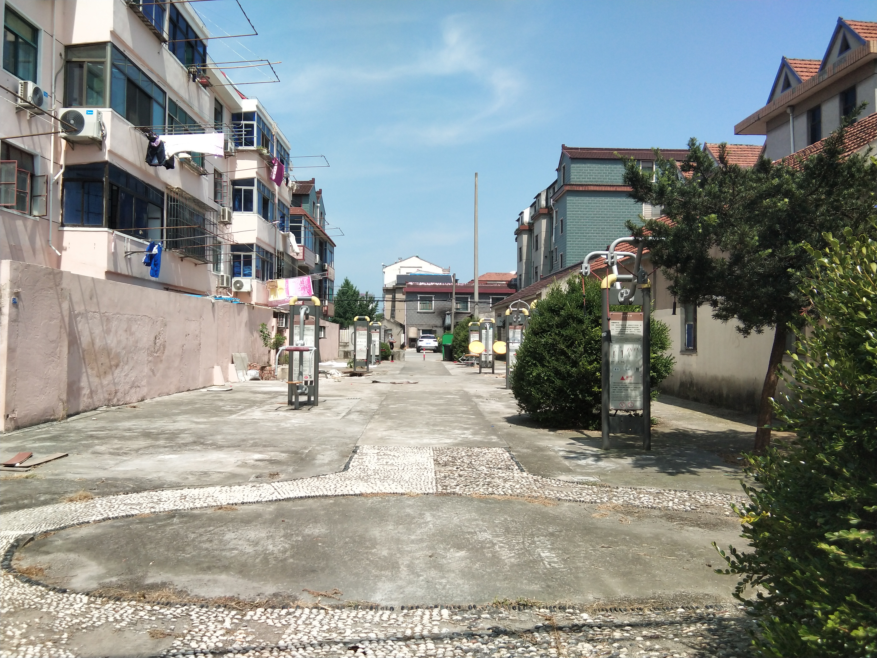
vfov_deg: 45.4
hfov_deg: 58.4
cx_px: 438
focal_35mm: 31
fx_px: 785
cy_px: 329
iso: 50
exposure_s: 1/861
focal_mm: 3.69
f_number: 2.2
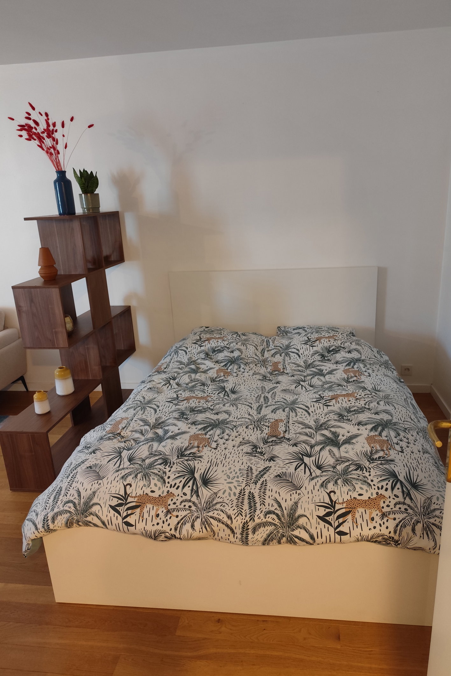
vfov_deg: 73.7
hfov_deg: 53.1
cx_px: 244
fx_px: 451
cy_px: 338
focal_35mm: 24
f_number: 1.65
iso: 1600
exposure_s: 1/33.3
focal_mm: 6.14
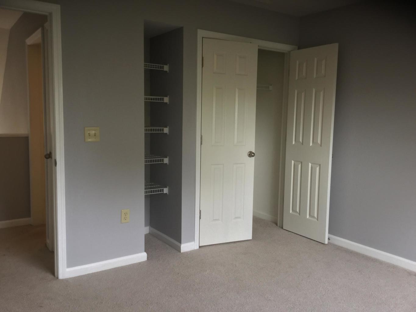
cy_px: 156
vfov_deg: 45.4
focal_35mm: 31
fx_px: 373
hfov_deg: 58.3
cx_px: 208
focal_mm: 3.3
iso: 40
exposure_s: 1/30
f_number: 2.4
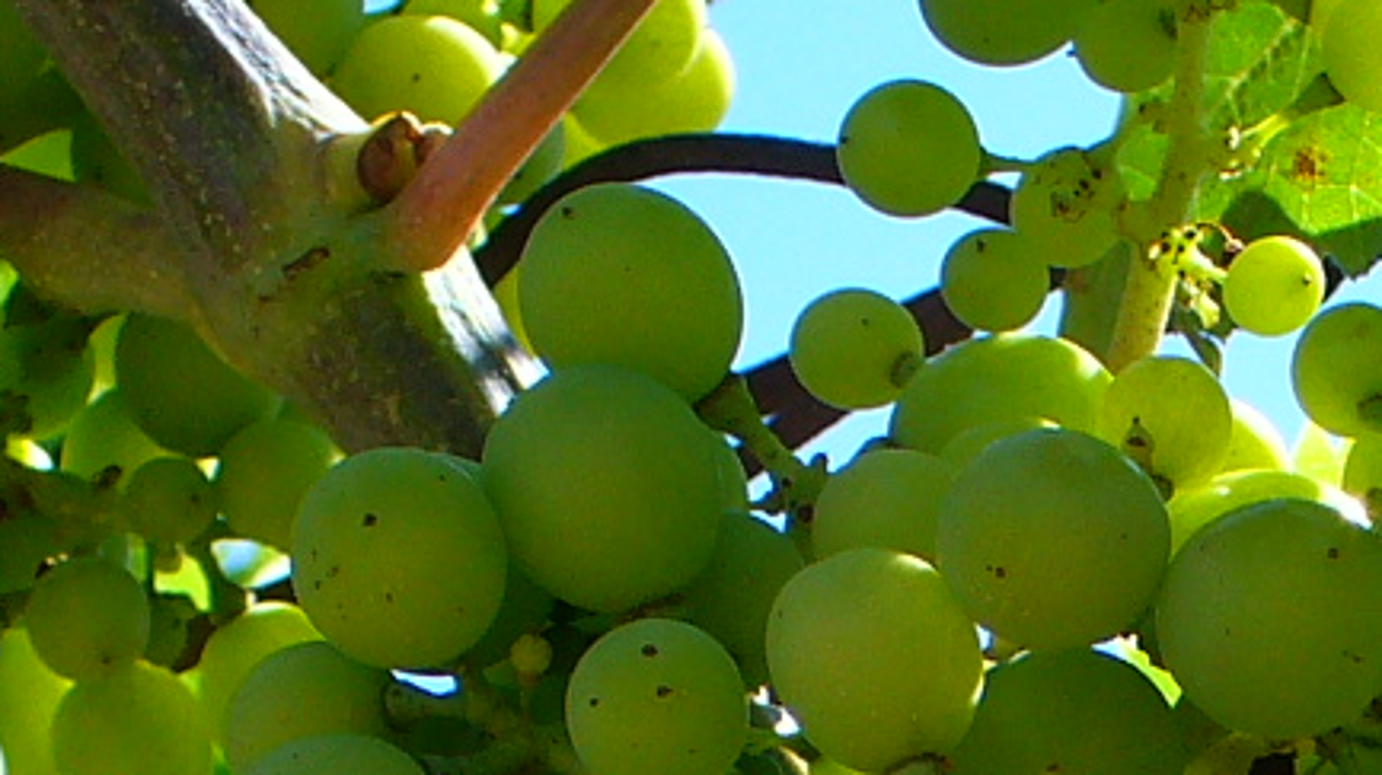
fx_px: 5457
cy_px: 1486
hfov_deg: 14.3
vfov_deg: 7.8
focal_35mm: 149
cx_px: 1178
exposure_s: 1/160
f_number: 5.6
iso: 80
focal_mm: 6.1
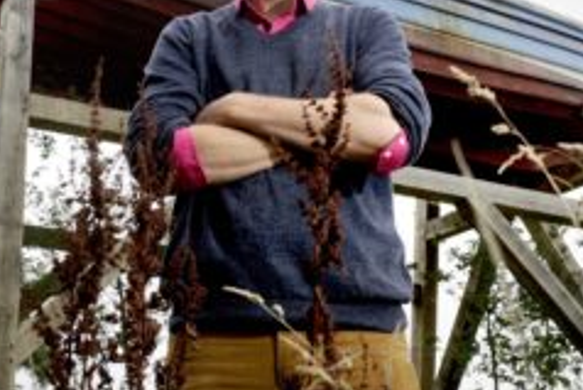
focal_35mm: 78
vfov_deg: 17.4
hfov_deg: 25.8
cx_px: 186
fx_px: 1264
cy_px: 108
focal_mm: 31
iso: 320
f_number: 6.3
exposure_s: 1/200
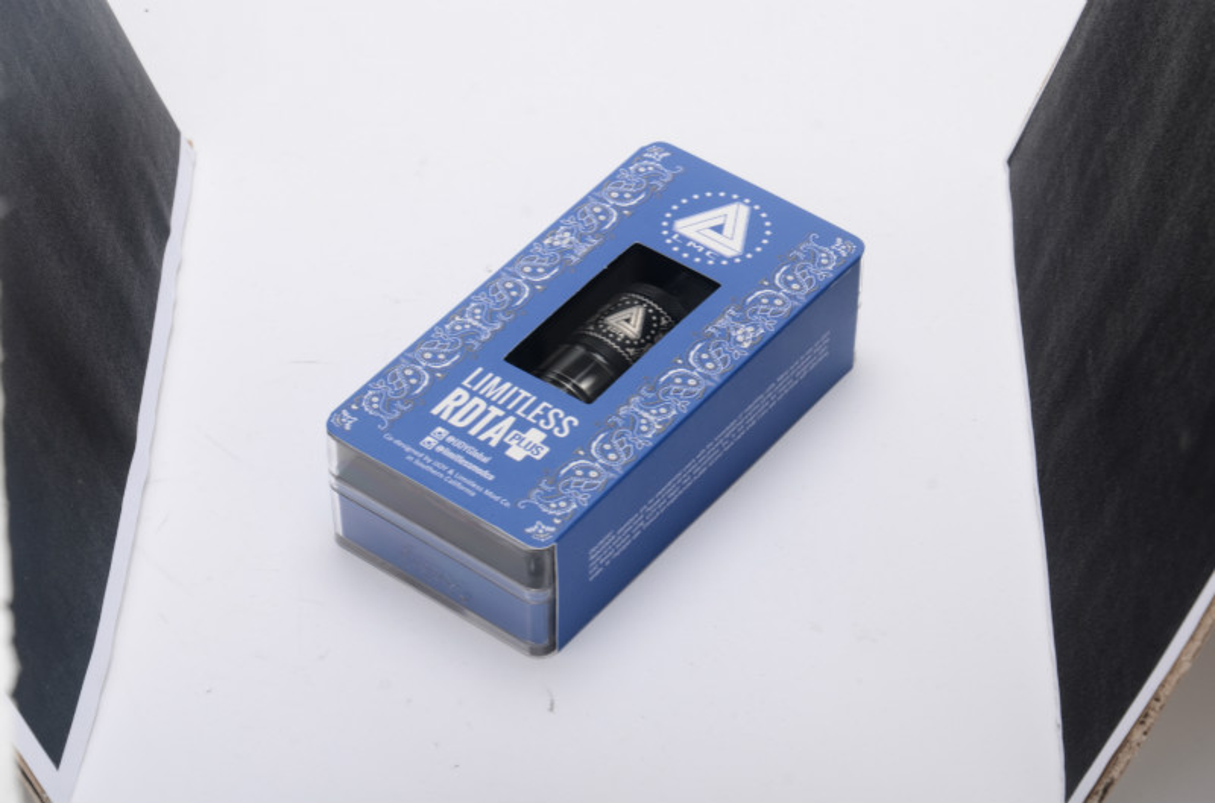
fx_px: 3535
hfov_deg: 19.5
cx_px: 608
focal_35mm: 105
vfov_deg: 13.0
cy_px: 402
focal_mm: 70
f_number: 14
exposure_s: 1/125
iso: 100
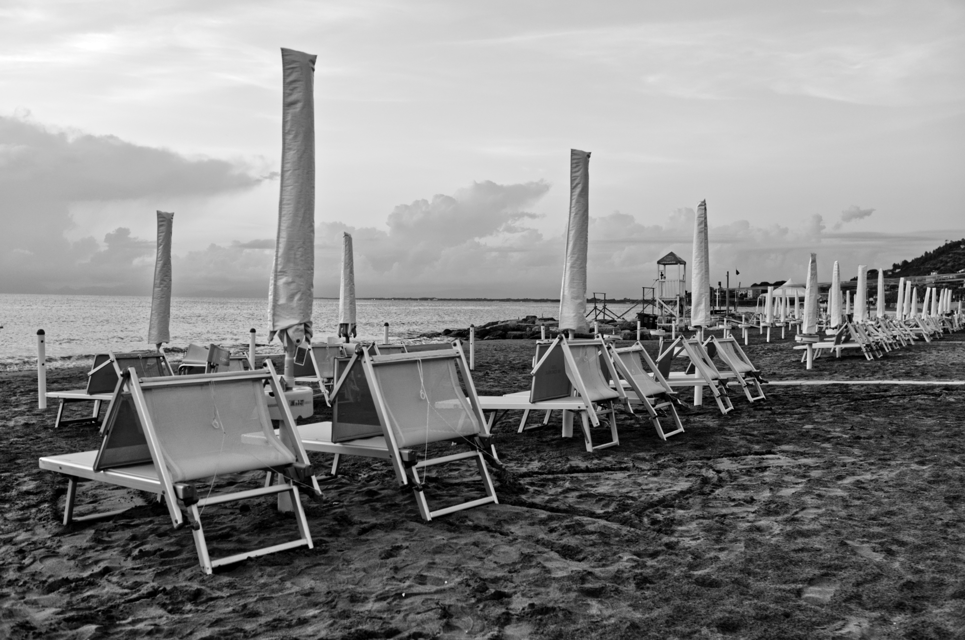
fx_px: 937
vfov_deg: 37.7
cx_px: 482
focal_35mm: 35
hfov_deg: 54.5
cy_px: 320
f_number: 4
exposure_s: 1/60
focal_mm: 23
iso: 200
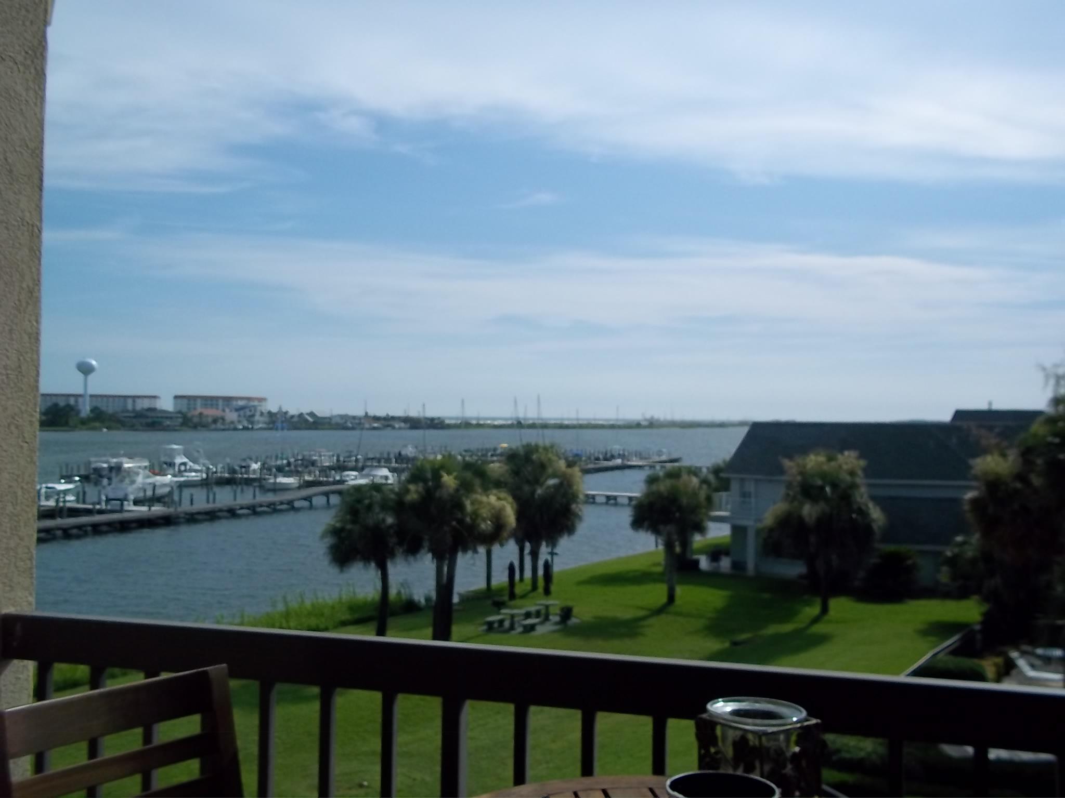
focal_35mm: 36
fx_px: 1108
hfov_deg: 51.4
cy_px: 399
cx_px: 532
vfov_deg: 39.7
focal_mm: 6.5
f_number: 8
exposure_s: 1/320
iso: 80
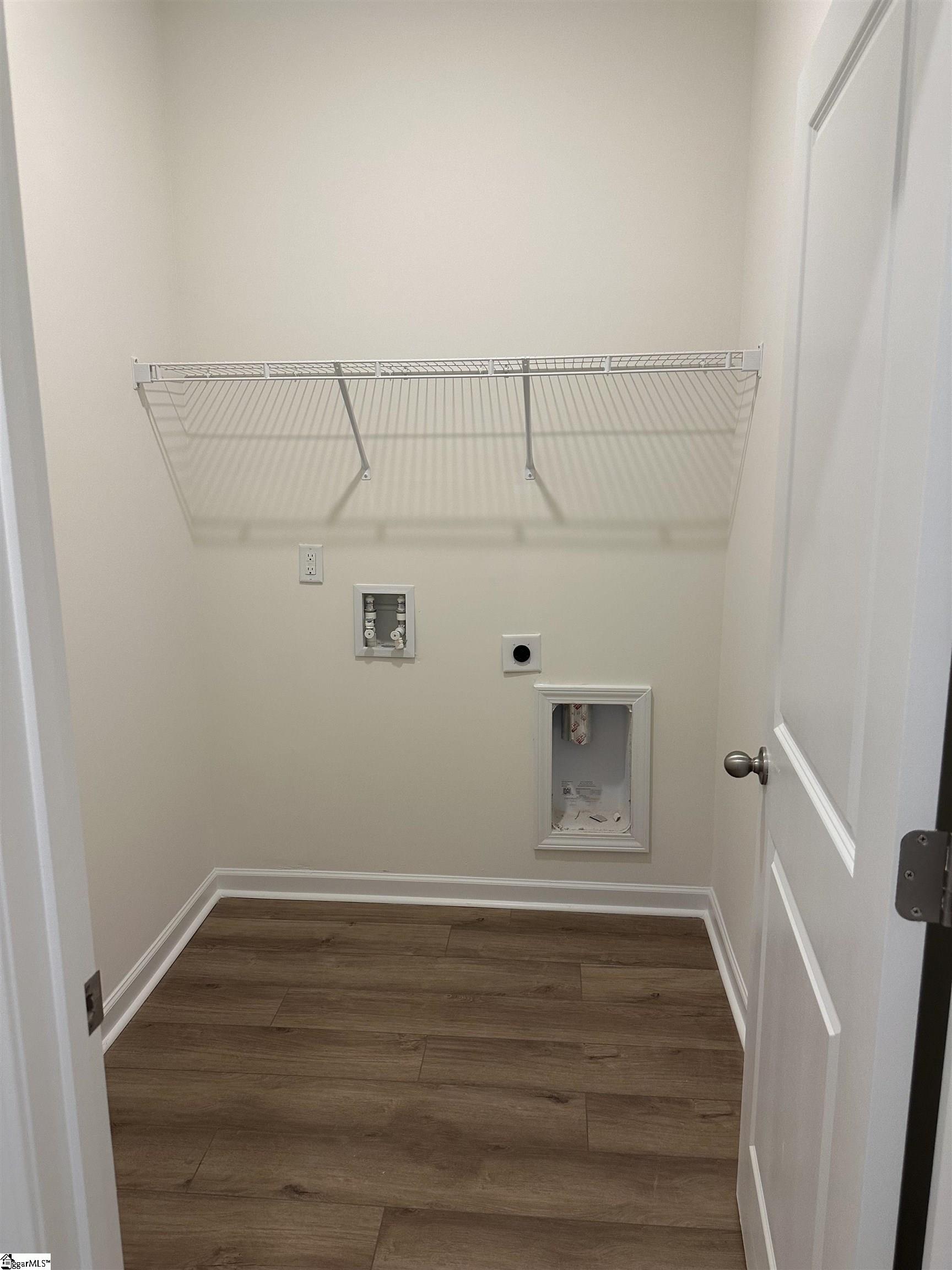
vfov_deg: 71.6
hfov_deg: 56.8
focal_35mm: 24
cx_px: 476
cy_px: 635
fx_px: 880
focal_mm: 6.86
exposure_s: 1/120
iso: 200
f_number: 1.78
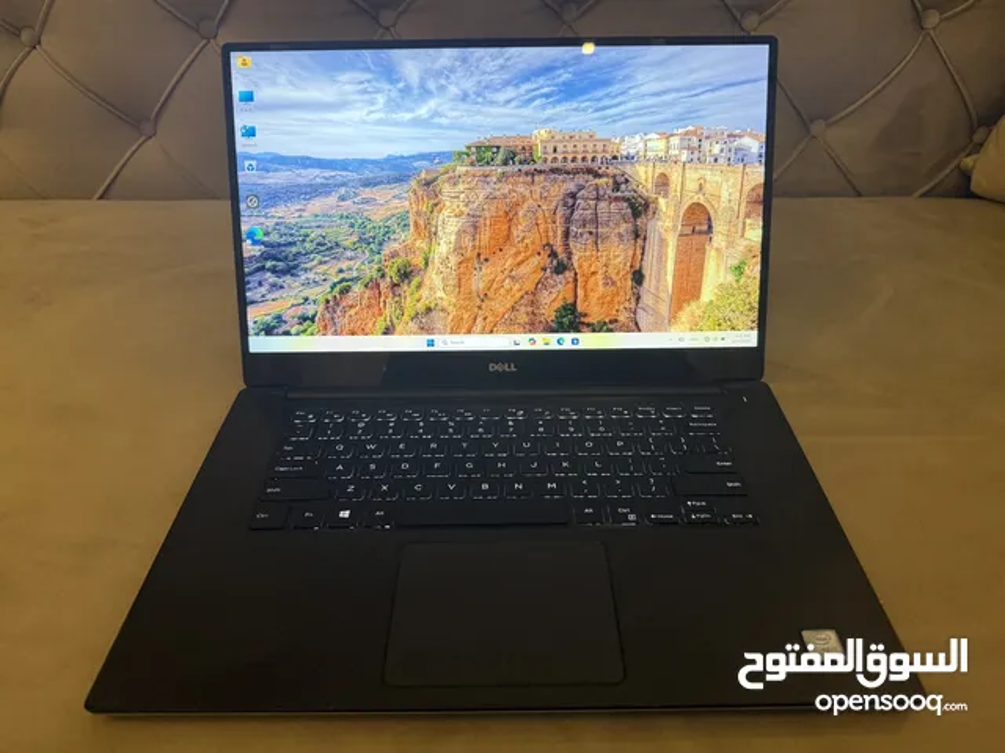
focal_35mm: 24
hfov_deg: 71.6
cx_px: 502
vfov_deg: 56.8
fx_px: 697
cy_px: 376
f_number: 1.78
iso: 200
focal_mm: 6.76
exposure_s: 1/97
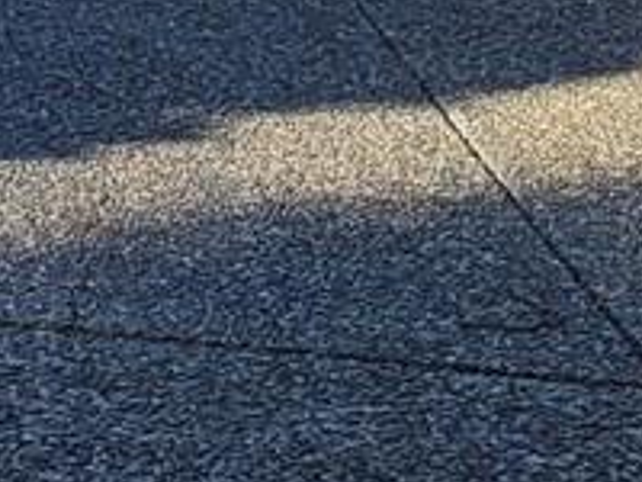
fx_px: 3858
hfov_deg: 8.9
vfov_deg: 6.2
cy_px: -1227
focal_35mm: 208
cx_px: -725
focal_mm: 5.4
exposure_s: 1/707
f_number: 1.8
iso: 40
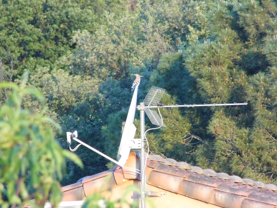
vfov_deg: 2.8
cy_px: 104
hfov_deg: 3.8
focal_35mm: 526
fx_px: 4209
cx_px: 139
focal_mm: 94.5
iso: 400
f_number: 5.8
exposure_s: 1/100
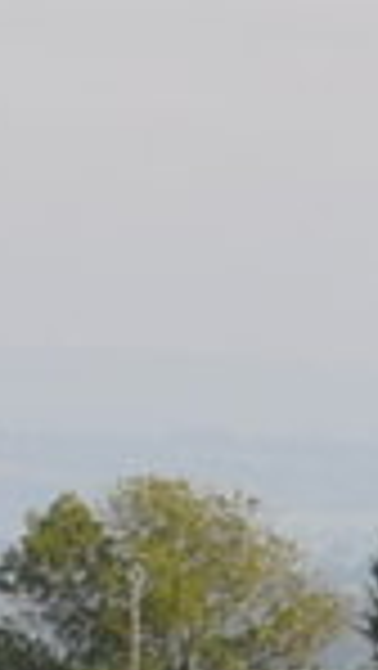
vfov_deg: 2.3
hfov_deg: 1.3
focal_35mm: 930
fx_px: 16537
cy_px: 686
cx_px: -1467
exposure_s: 1/320
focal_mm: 55
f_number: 9
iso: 200
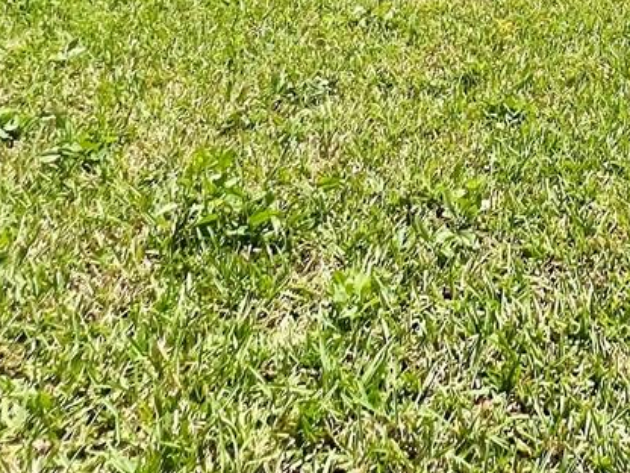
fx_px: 910
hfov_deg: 31.8
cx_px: 759
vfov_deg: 22.9
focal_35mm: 50
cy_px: -258
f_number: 1.8
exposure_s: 1/1508
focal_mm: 1.57
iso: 32
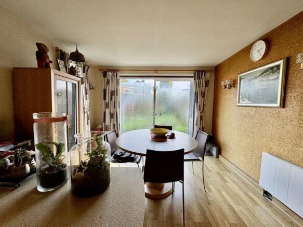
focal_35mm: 14
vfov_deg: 85.7
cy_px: 114
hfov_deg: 102.1
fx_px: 123
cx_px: 152
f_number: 2.2
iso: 64
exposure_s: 1/99
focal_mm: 2.22
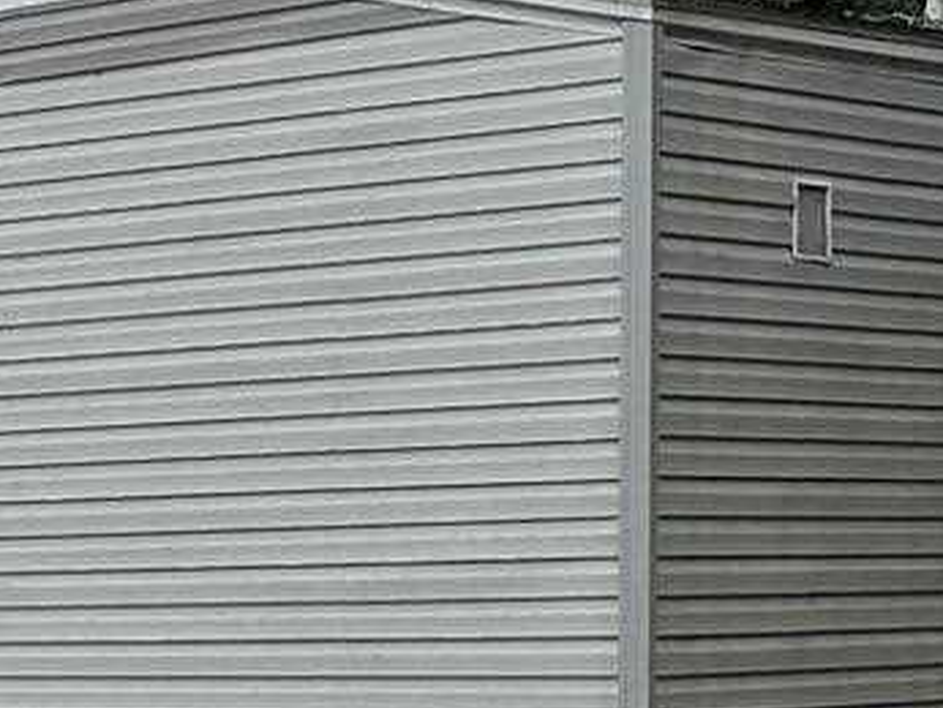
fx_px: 3871
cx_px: -1834
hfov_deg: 10.3
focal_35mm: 142
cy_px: 814
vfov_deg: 10.3
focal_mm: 6.86
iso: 80
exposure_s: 1/3472
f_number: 1.78
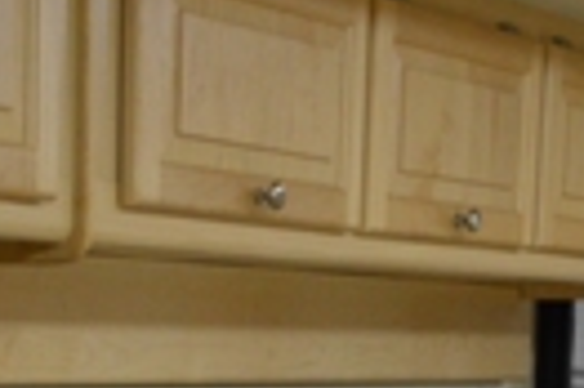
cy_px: 923
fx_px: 2382
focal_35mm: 147
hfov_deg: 14.0
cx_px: 241
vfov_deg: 8.5
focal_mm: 20
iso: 800
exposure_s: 1/25
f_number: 3.8
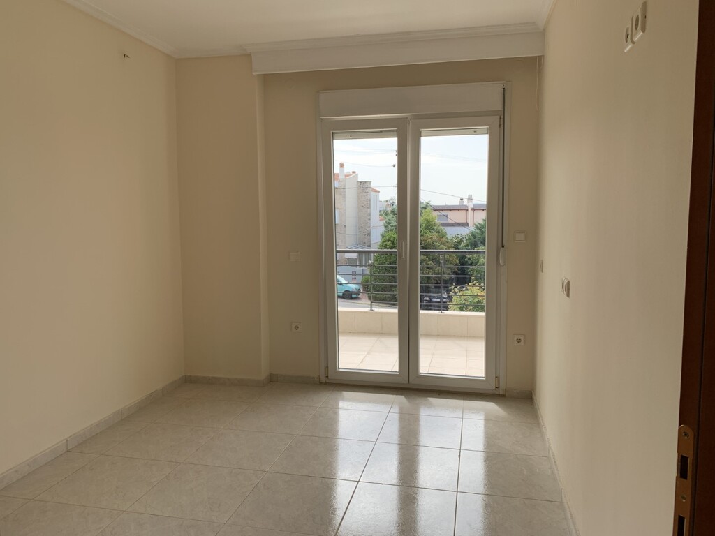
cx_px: 358
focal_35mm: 26
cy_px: 268
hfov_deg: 67.3
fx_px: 537
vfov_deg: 53.1
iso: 25
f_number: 1.8
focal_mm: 4.25
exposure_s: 1/375
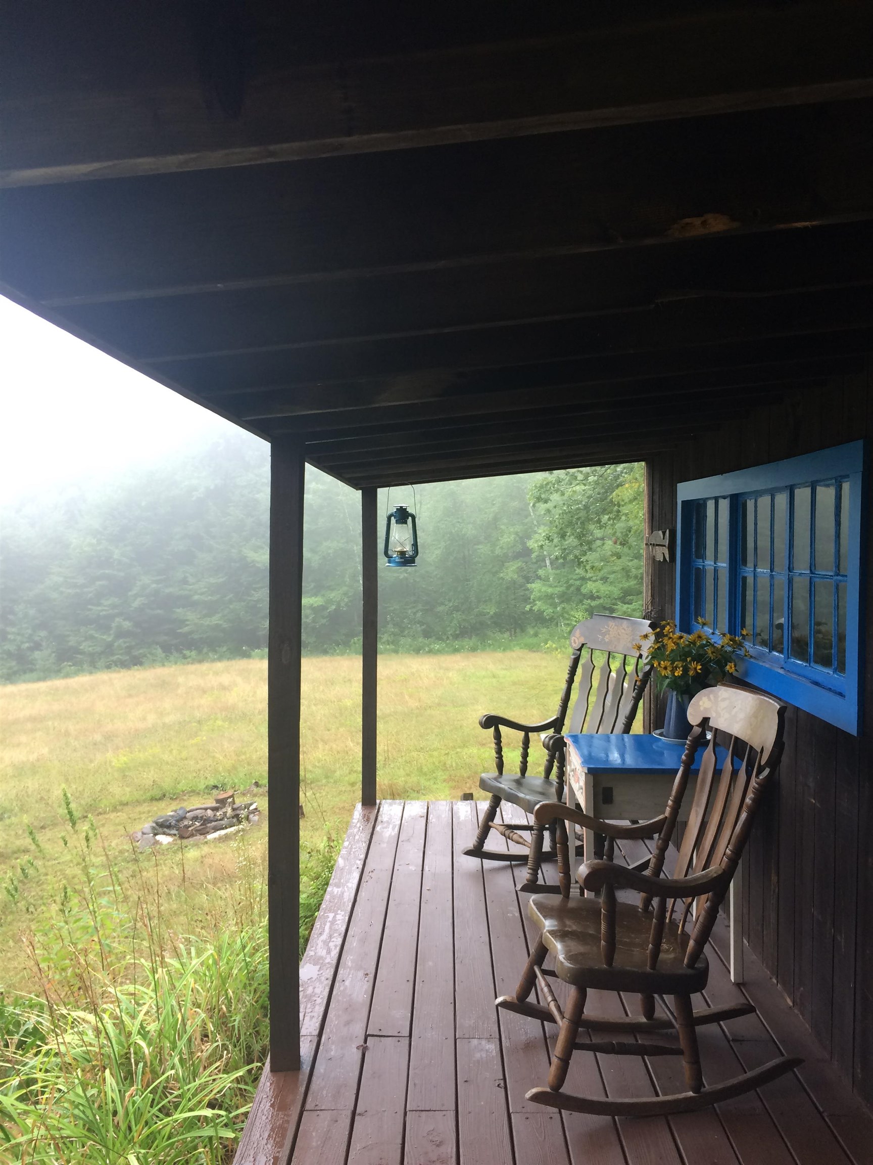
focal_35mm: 29
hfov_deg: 48.2
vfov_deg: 61.7
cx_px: 436
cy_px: 582
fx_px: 975
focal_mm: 4.15
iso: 32
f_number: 2.2
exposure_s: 1/40
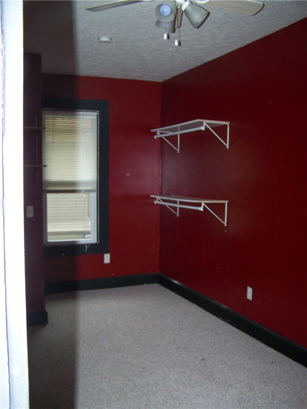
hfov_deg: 37.7
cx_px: 154
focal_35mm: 38
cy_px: 204
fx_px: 449
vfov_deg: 49.0
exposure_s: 1/60
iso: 160
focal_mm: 6.3
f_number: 2.8
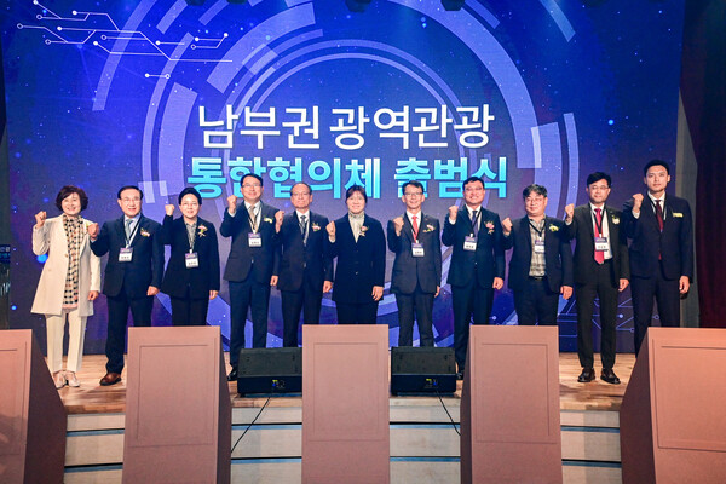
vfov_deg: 28.1
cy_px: 242
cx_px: 363
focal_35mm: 48
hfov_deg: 41.1
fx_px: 968
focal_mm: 48
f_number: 11
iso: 6400
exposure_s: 1/250
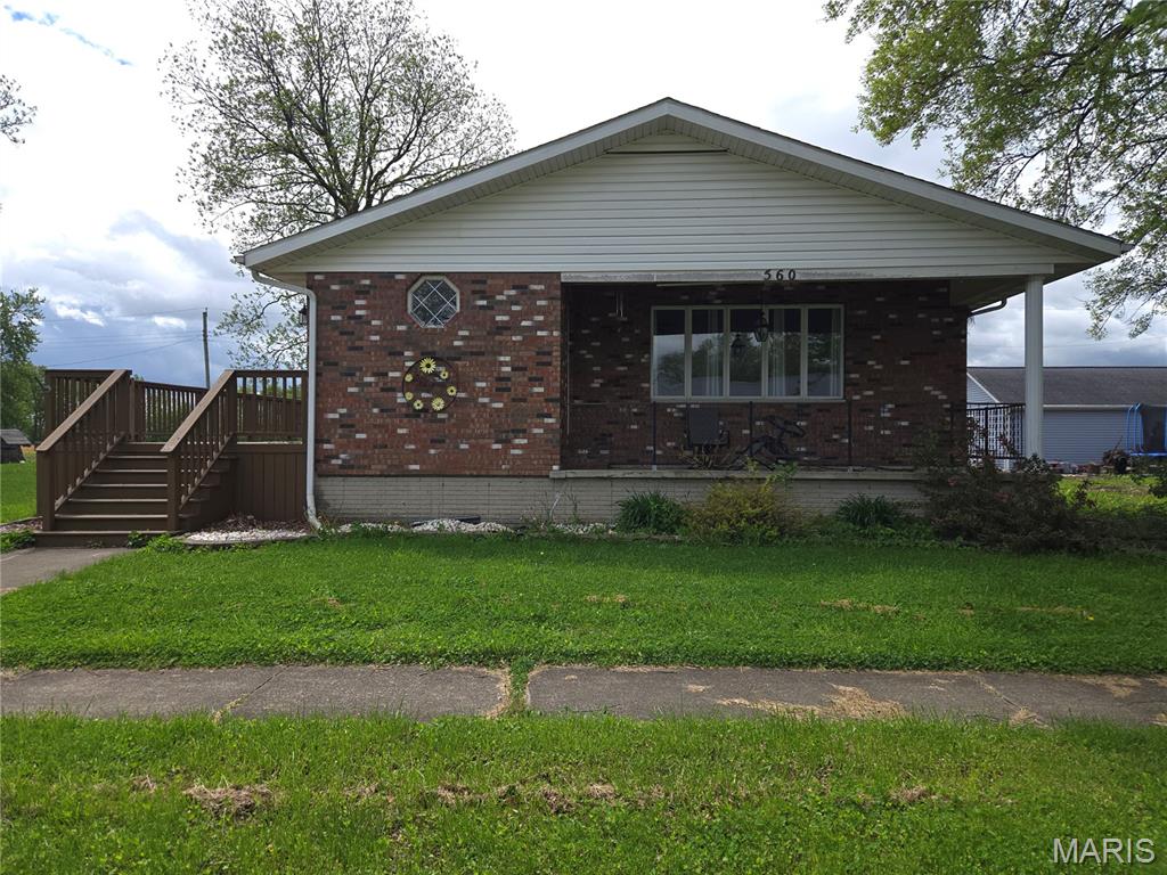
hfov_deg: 73.9
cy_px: 438
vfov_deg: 58.9
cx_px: 584
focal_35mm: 23
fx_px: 775
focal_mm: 5.4
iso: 25
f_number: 1.8
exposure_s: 1/930
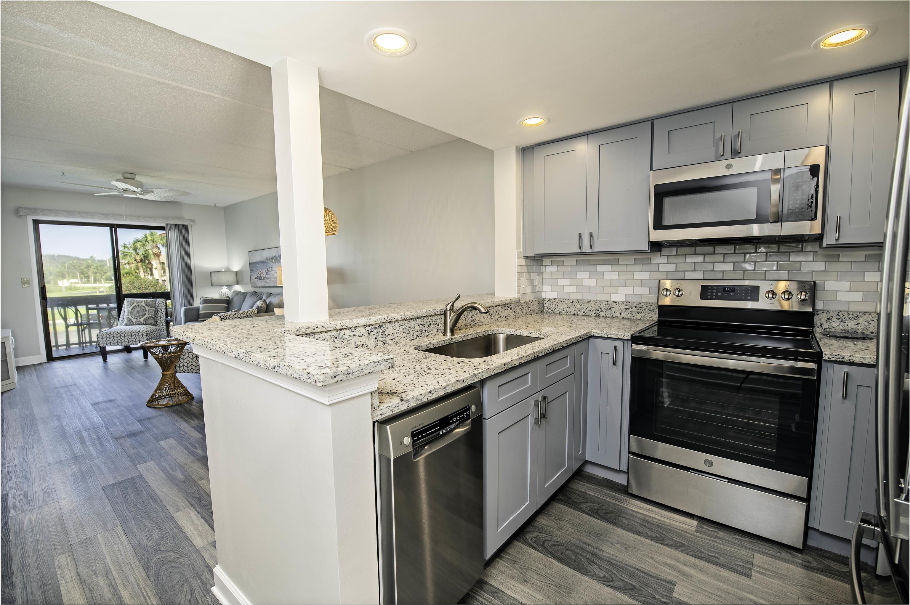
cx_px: 455
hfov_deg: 100.4
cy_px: 302
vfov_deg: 77.2
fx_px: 379
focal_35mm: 15
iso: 320
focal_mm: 15
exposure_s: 1/200
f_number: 6.3
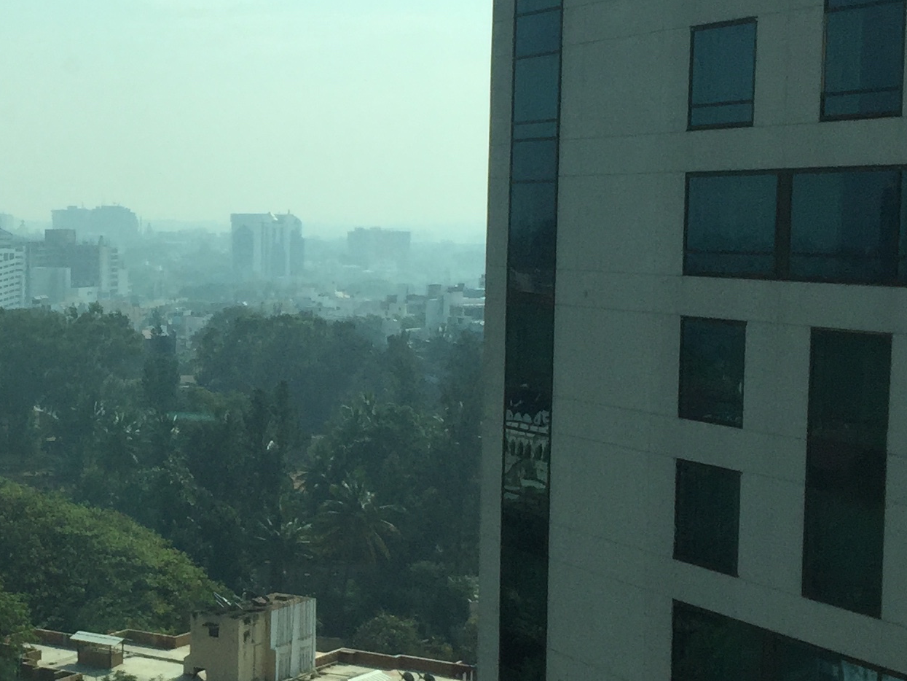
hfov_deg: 24.4
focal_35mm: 76
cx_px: -18
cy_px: 388
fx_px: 1992
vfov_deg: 19.4
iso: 32
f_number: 2.2
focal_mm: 4.15
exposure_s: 1/2083
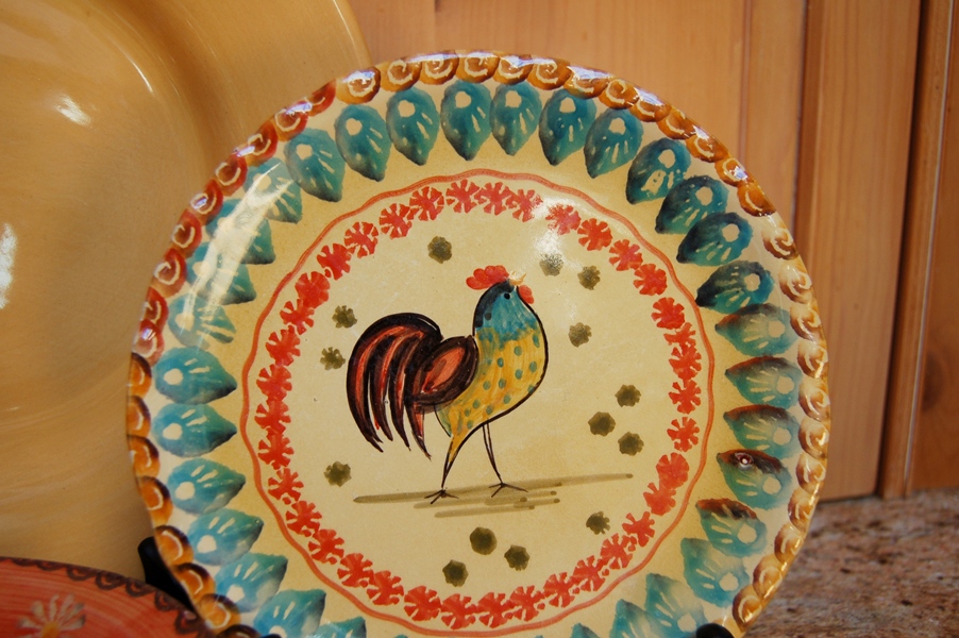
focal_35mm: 33
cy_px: 319
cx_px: 480
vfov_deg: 39.9
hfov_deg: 57.3
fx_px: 878
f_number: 3.8
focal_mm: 22
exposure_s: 1/60
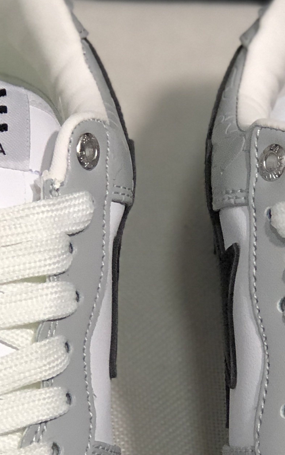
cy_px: 309
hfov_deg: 6.7
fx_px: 2423
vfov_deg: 10.7
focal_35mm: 195
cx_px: 177
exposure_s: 1/30
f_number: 2.8
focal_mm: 6.6
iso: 80
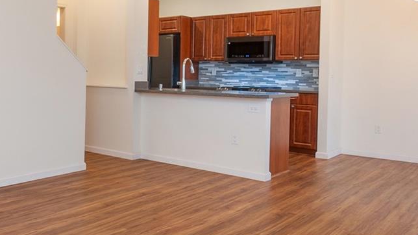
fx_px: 432
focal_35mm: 39
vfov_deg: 30.4
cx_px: 68
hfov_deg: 47.9
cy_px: 91
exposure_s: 1/4
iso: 320
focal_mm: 10
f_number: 8
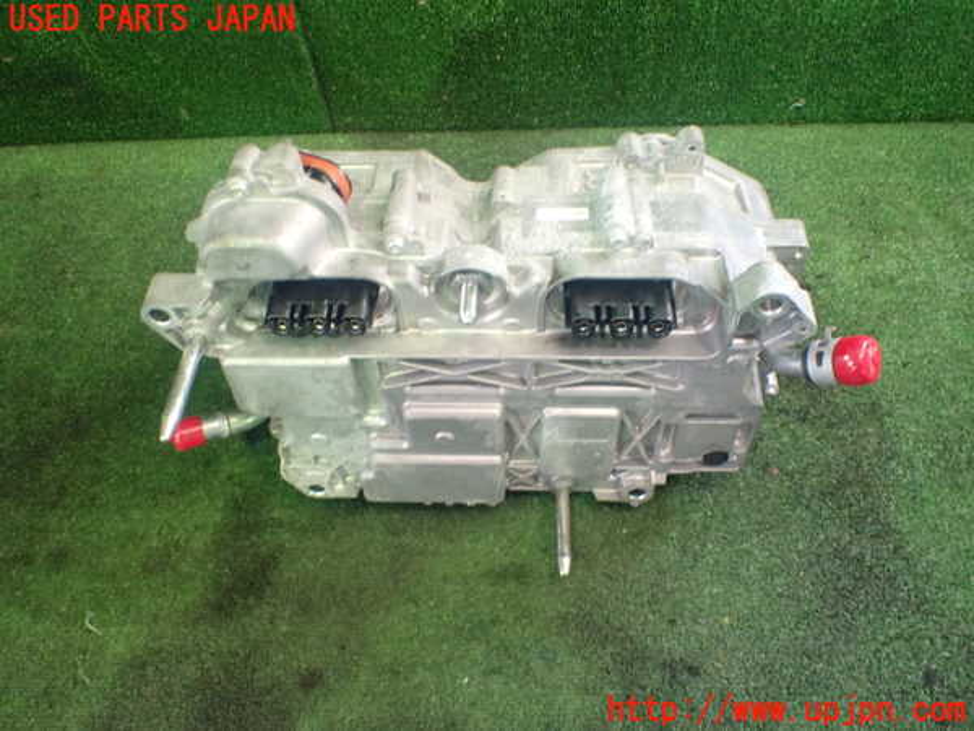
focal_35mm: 30
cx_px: 487
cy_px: 366
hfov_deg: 60.0
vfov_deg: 46.8
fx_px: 844
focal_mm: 5.4
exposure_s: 1/30
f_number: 2.3
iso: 800
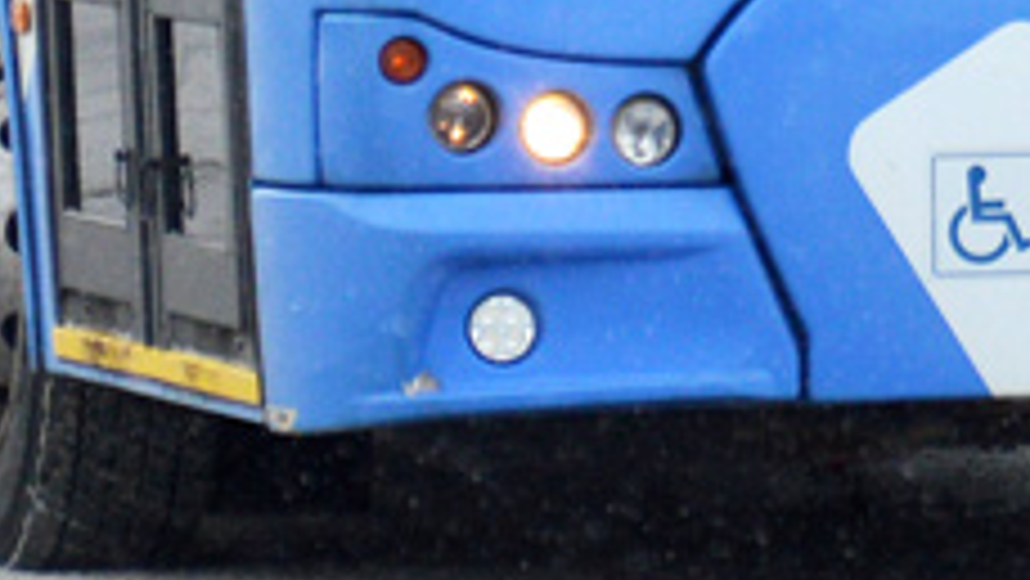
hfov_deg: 2.6
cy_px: -1263
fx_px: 22513
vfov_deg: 1.5
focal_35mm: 824
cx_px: 774
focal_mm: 80
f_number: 5.6
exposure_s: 1/320
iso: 200
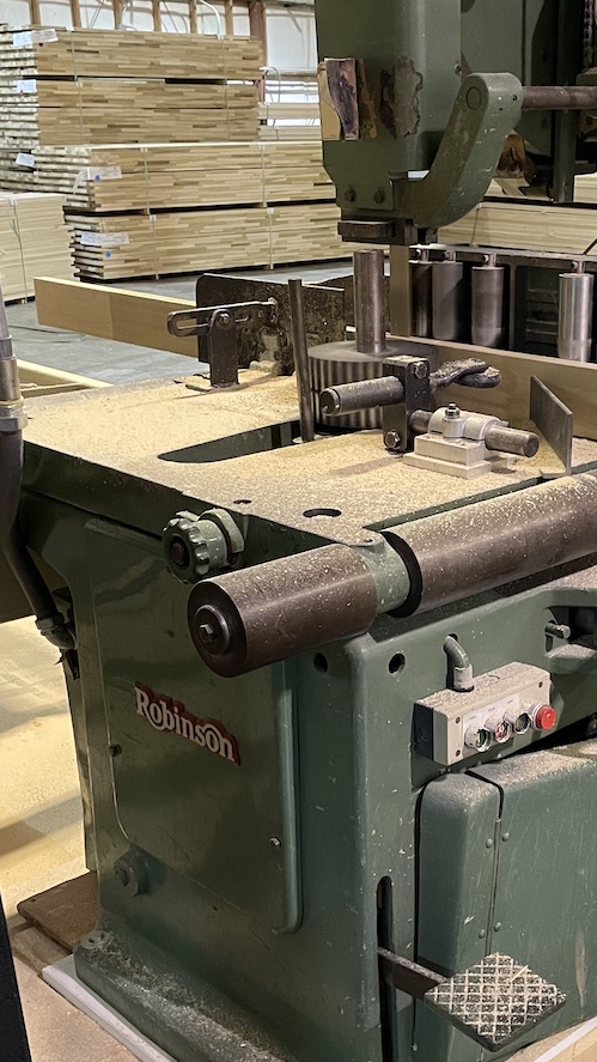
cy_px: 676
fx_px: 1294
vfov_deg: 44.1
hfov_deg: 25.8
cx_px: 422
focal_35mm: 46
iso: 400
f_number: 1.6
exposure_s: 1/40
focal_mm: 4.2
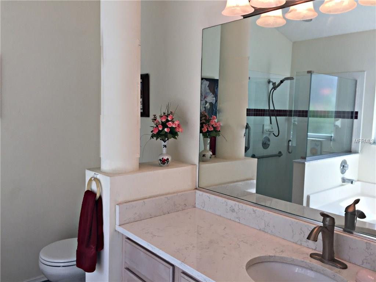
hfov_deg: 61.7
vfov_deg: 48.2
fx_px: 315
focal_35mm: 29
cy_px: 141
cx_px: 188
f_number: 2.2
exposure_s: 1/120
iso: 40
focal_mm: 4.15
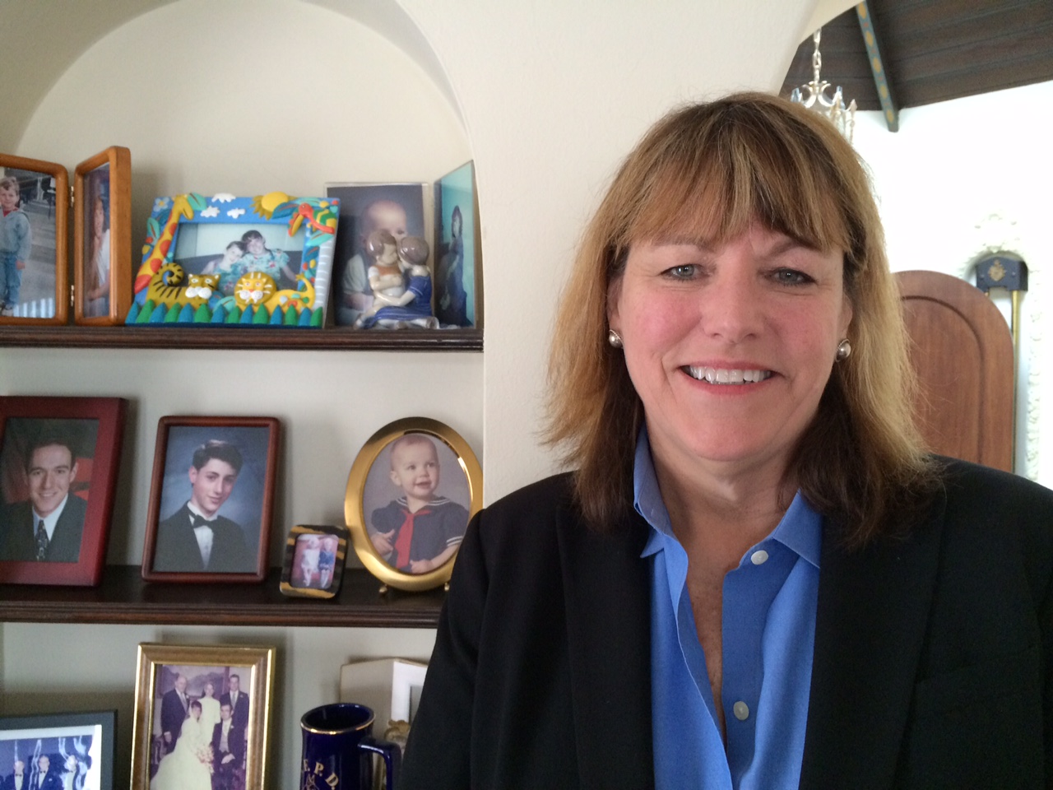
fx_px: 882
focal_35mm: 29
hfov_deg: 61.7
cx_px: 526
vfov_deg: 48.2
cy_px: 395
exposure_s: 1/30
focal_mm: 4.15
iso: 200
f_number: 2.2
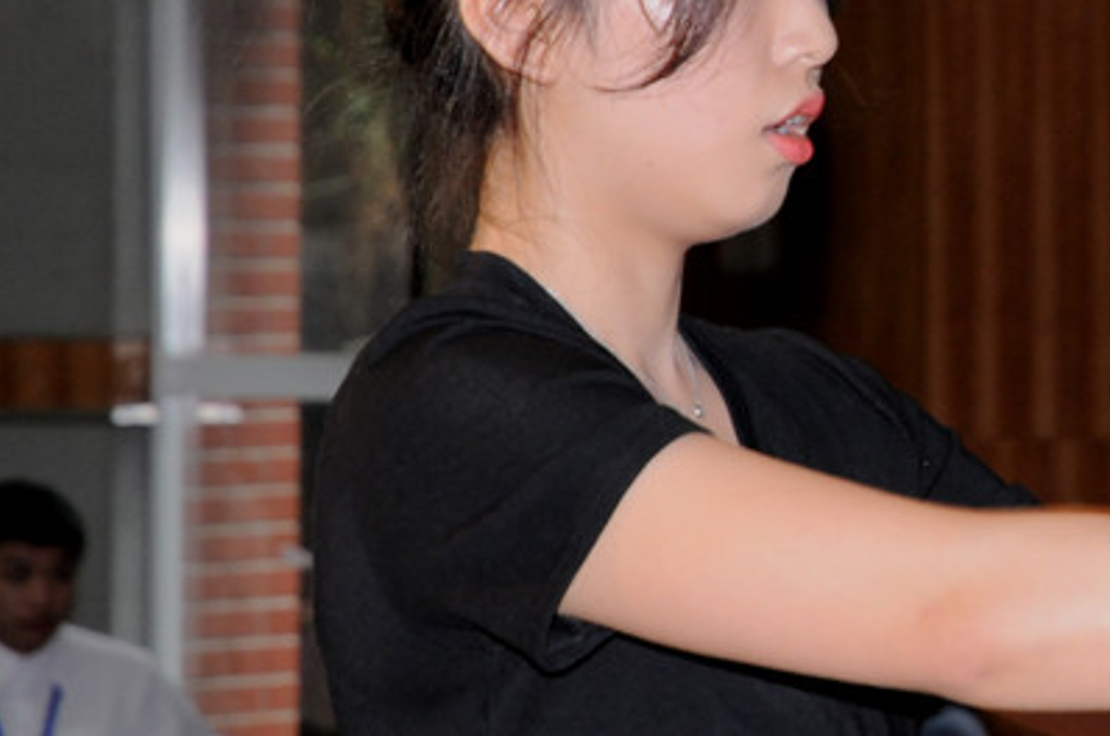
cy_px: 209
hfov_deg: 6.8
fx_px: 9364
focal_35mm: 304
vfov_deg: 4.5
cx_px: 1026
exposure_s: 1/60
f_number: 7.1
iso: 800
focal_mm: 85
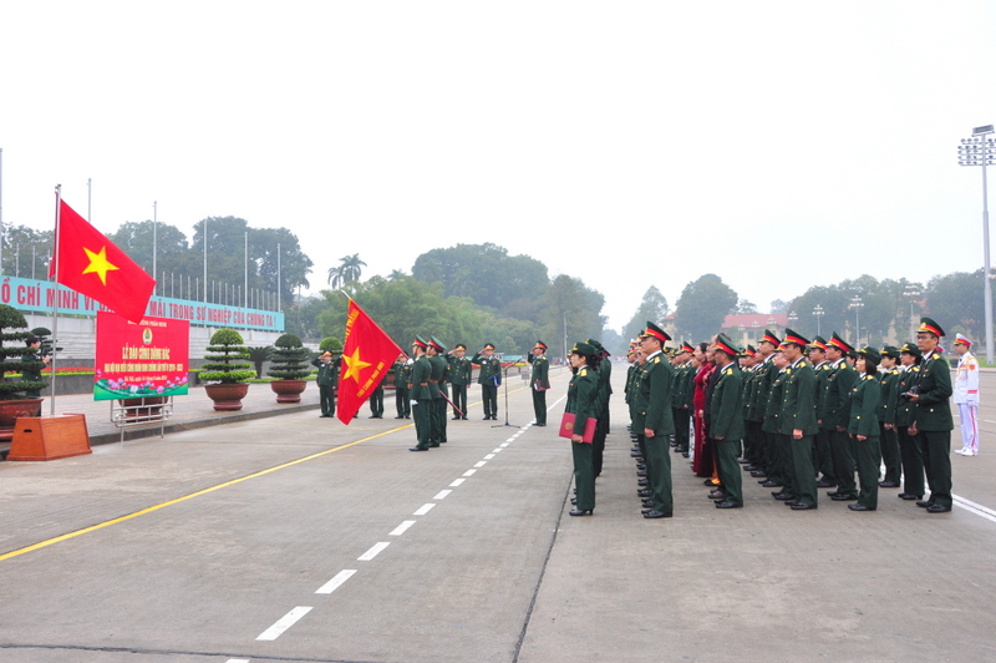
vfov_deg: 41.6
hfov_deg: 59.5
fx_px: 871
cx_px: 498
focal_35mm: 32
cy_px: 332
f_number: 9
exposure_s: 1/100
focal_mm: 21
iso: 500
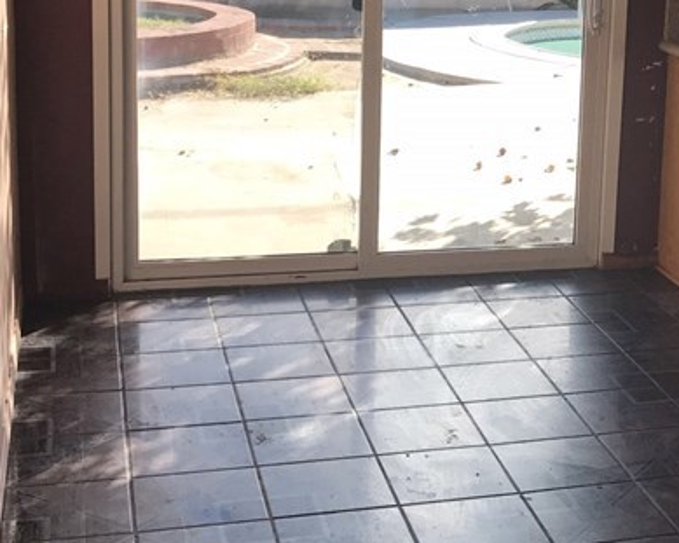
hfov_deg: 25.7
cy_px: 154
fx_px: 1447
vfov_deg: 21.1
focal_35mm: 72
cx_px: 593
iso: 20
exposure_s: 1/380
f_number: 1.8
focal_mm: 3.99
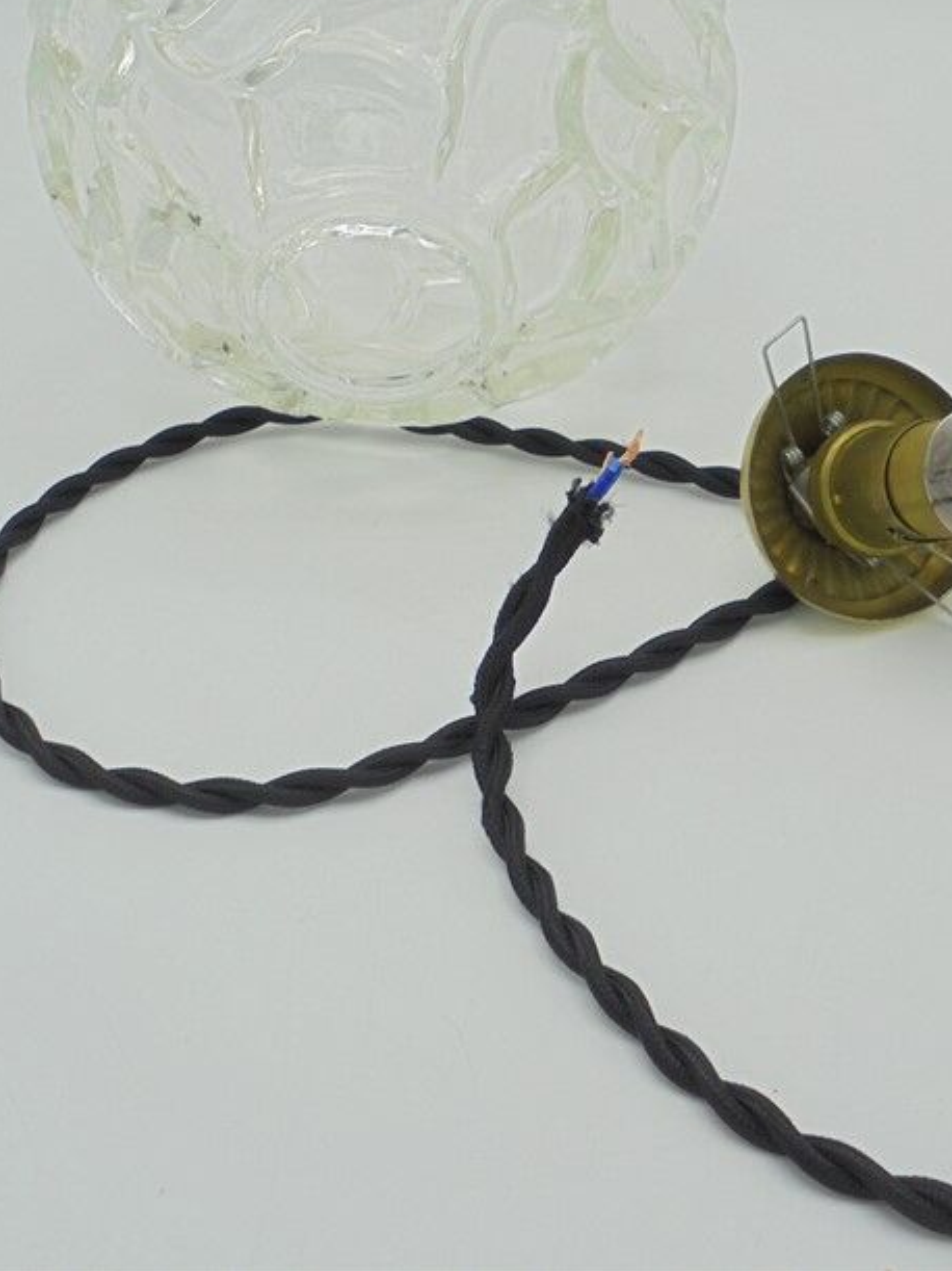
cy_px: 337
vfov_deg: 33.7
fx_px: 2054
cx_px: 589
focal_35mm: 56
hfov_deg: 26.0
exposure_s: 1/50
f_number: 4.2
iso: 100
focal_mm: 6.9
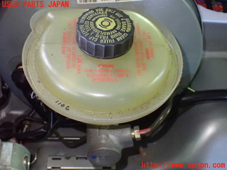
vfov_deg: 29.1
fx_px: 328
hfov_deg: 38.2
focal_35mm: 50
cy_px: 85
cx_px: 114
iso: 1600
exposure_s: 1/50
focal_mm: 9.01
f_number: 3.2
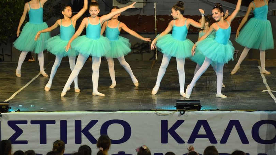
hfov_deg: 11.0
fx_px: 1435
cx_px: 136
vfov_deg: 6.2
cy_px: 41
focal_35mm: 196
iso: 2000
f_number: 4.8
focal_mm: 98
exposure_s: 1/125
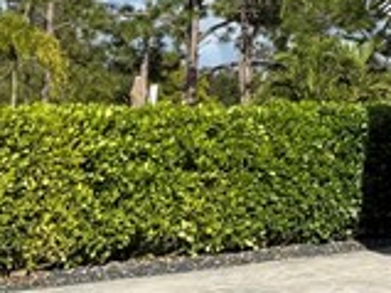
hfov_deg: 11.8
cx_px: 703
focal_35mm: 155
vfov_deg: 9.2
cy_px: -195
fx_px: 1749
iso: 80
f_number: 1.78
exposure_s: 1/5319
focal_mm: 6.76
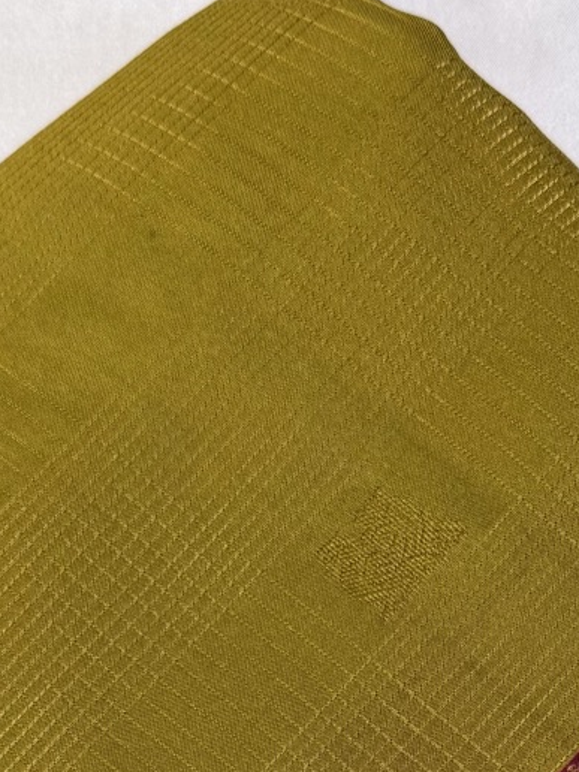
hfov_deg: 15.8
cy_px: 1017
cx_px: 450
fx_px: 2074
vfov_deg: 19.4
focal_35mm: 93
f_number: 1.78
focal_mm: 6.76
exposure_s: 1/387
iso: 80
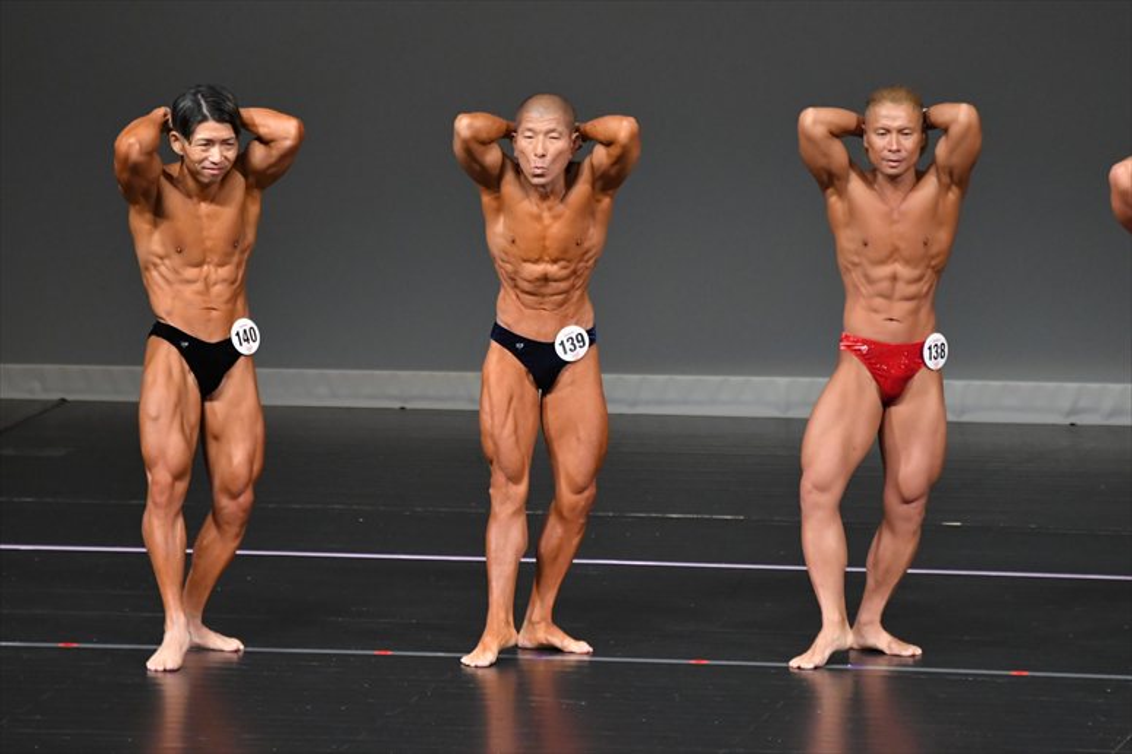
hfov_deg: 6.0
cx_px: 566
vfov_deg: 4.0
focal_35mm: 345
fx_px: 10843
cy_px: 377
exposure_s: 1/400
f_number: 5.6
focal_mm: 230
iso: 4000
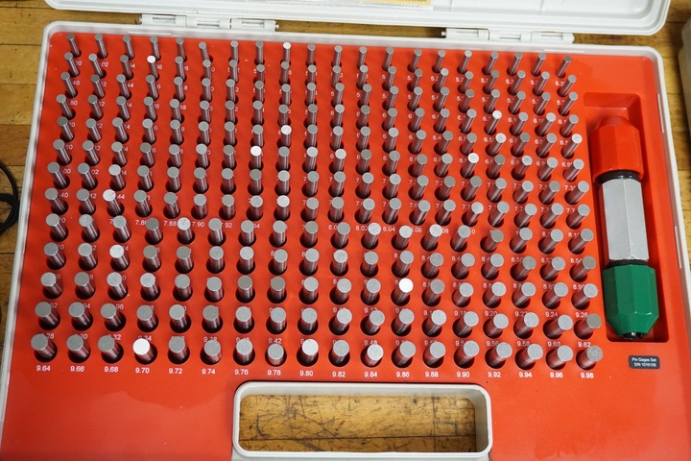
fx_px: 835
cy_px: 230
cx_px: 346
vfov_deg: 30.8
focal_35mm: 44
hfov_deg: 45.0
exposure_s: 1/80
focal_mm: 29
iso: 3200
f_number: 4.5
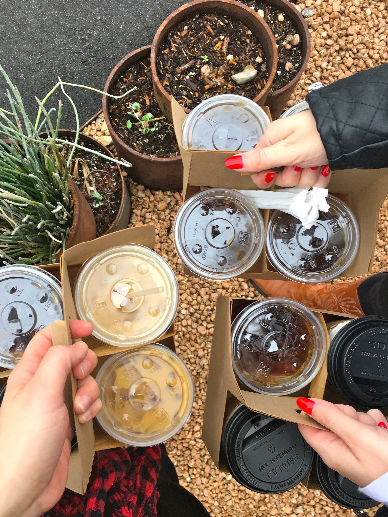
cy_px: 258
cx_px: 194
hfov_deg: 48.2
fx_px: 433
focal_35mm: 29
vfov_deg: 61.7
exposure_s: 1/120
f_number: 2.2
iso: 40
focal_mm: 4.15
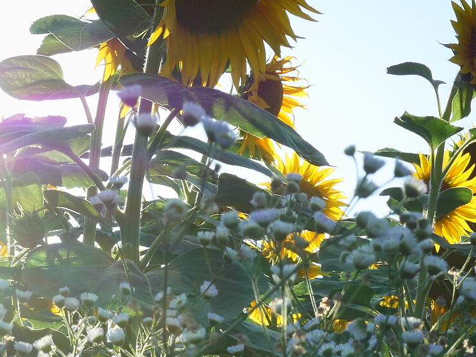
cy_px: 438
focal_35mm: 131
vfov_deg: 11.1
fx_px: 1802
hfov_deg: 15.0
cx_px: 216
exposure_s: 1/320
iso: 200
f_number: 8
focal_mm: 20
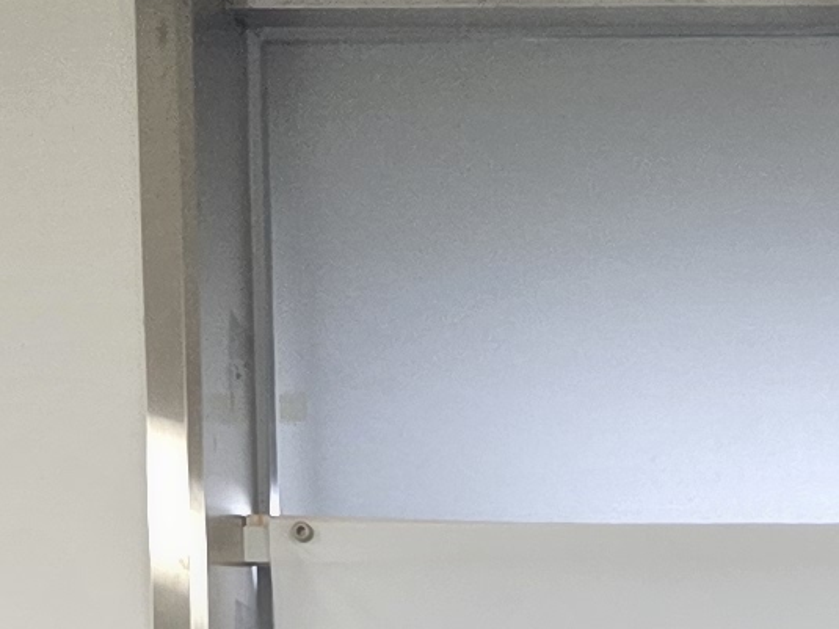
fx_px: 4168
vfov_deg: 7.5
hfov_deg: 10.2
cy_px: 1940
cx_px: 1894
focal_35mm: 172
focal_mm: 6.3
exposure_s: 1/120
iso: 100
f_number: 1.7
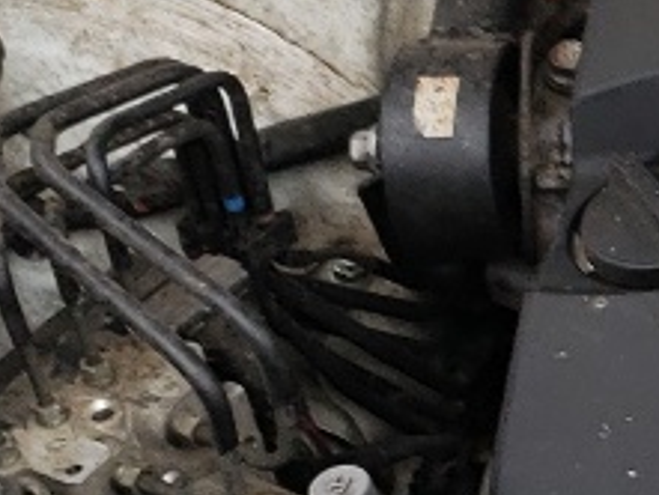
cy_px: 283
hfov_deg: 9.3
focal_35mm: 188
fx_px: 3581
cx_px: 1607
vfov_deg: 7.9
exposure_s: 1/667
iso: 50
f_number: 1.5
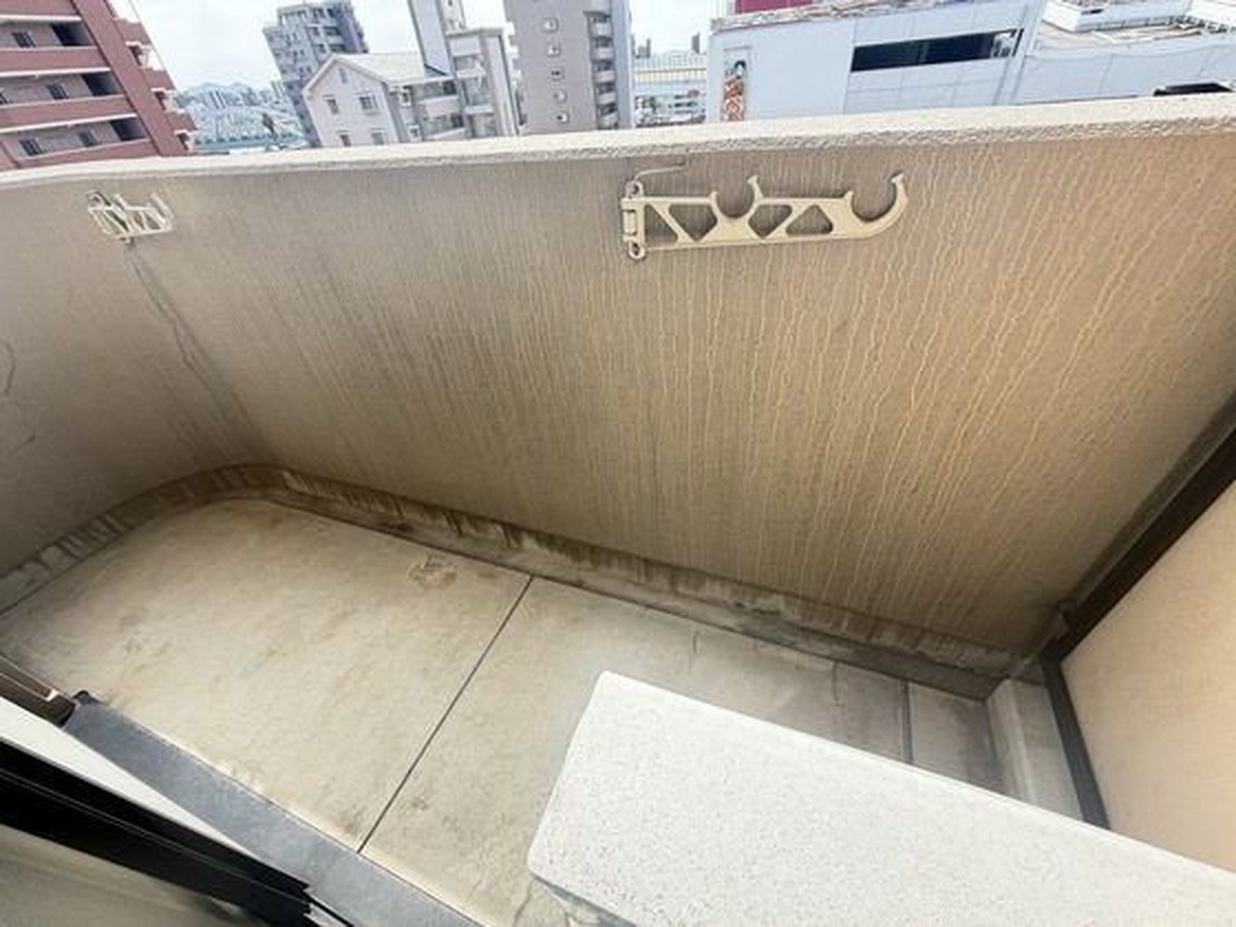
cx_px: 618
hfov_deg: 102.1
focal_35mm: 14
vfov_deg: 85.7
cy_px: 464
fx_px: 500
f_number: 2.2
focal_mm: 2.22
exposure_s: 1/227
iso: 40
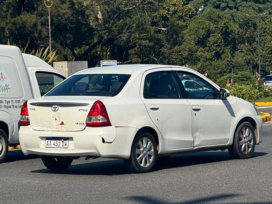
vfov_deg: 19.1
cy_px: 102
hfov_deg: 25.3
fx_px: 605
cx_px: 136
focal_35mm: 77
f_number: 2.8
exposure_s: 1/815
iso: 25
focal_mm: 9
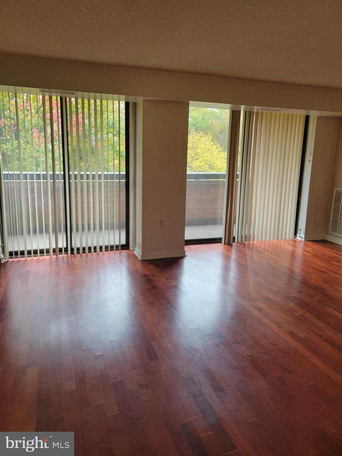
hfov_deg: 53.1
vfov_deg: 67.3
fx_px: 343
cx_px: 171
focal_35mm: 26
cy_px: 228
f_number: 1.8
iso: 250
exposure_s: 1/120
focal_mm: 5.4
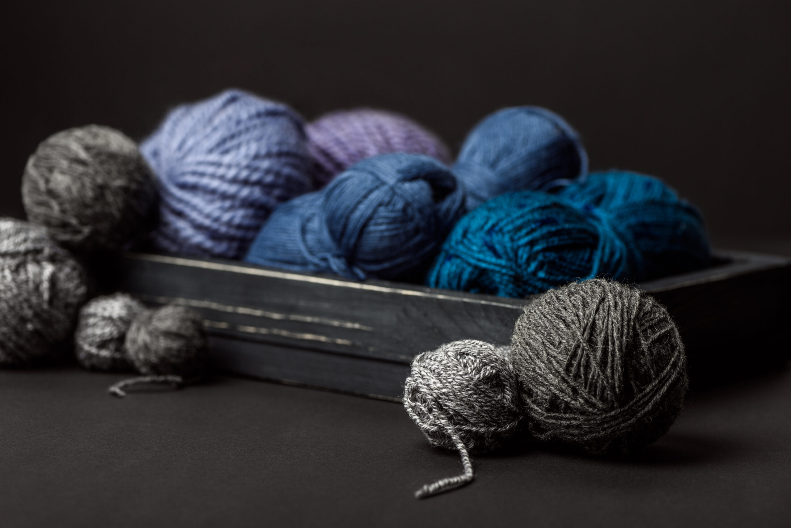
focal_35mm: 105
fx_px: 2308
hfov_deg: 19.4
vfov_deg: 13.1
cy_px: 264
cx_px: 396
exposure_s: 1/200
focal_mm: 105
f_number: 6.3
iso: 100
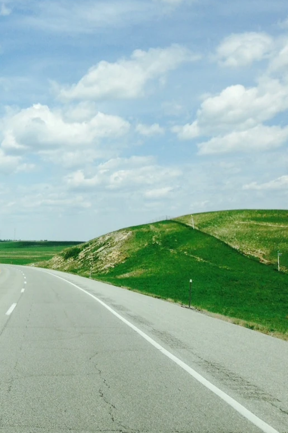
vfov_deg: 35.1
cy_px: 224
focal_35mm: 57
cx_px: -41
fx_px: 684
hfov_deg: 22.3
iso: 50
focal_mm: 4.12
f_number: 2.4
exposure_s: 1/2358
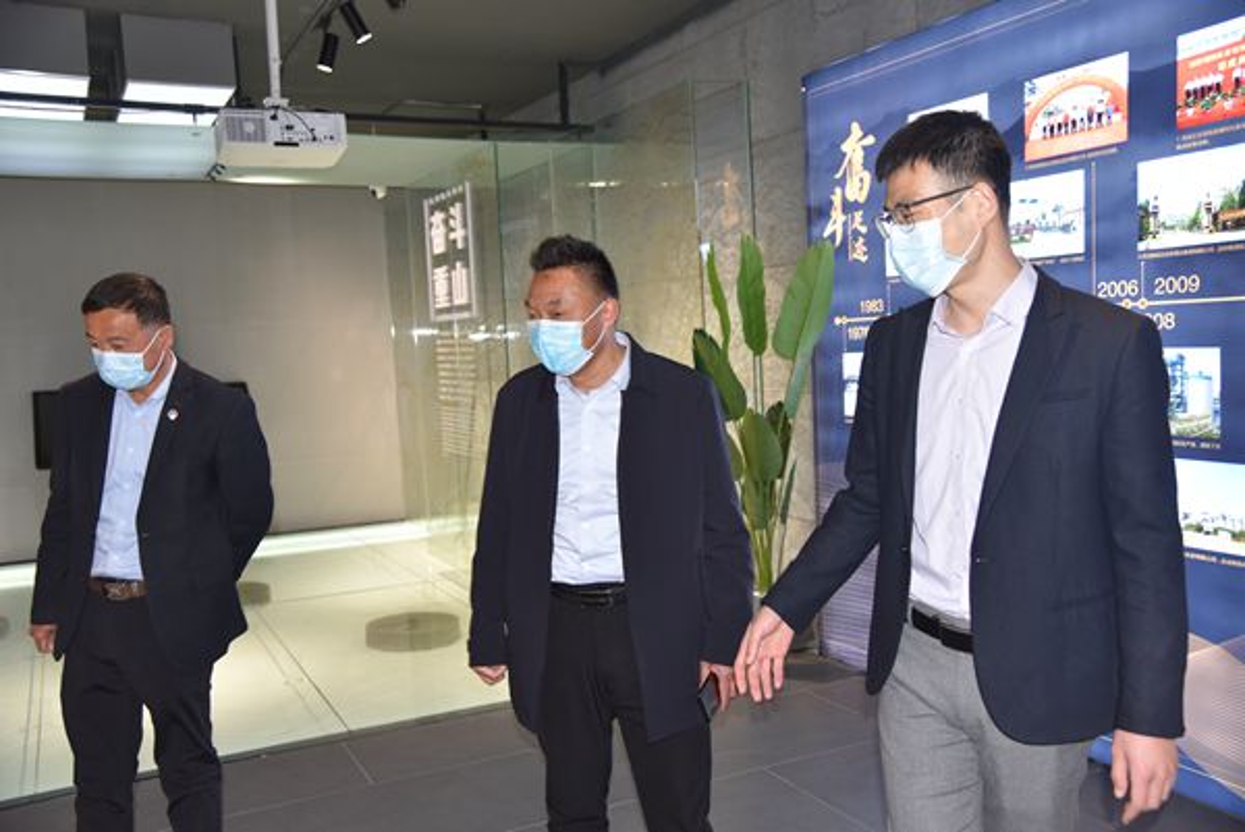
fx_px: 1107
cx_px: 622
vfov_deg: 41.2
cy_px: 416
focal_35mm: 32
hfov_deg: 58.7
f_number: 4
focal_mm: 32
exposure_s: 1/60
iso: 800
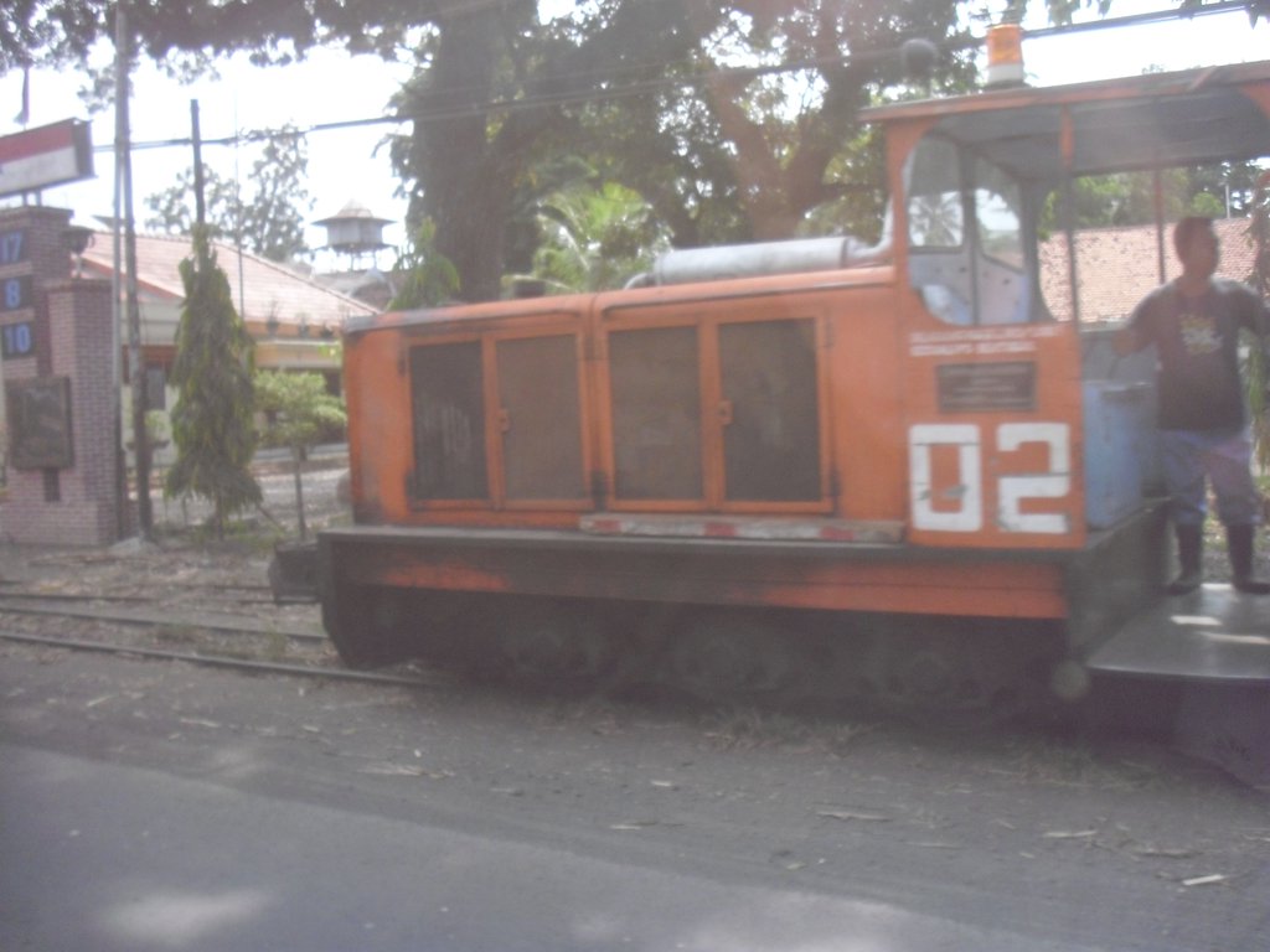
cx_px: 635
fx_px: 1394
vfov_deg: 37.7
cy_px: 476
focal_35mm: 38
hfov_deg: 49.0
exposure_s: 1/100
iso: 200
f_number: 2.8
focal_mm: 6.2
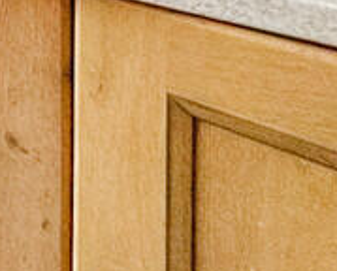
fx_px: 780
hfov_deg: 13.8
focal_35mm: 78
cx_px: -533
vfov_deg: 16.3
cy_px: -230
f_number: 2.2
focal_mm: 2.22
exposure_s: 1/200
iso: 40
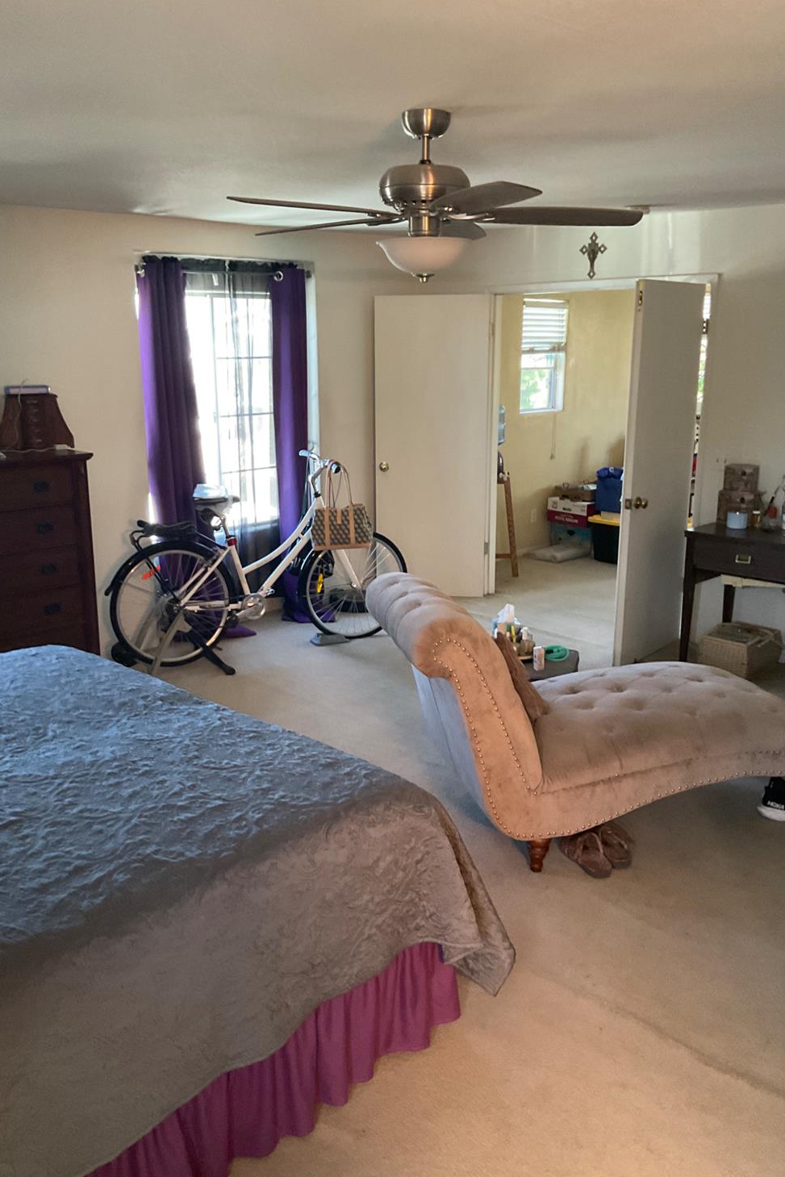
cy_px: 601
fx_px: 1014
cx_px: 377
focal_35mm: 31
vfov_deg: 60.3
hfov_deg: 42.3
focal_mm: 3
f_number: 1.8
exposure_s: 1/40
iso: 250
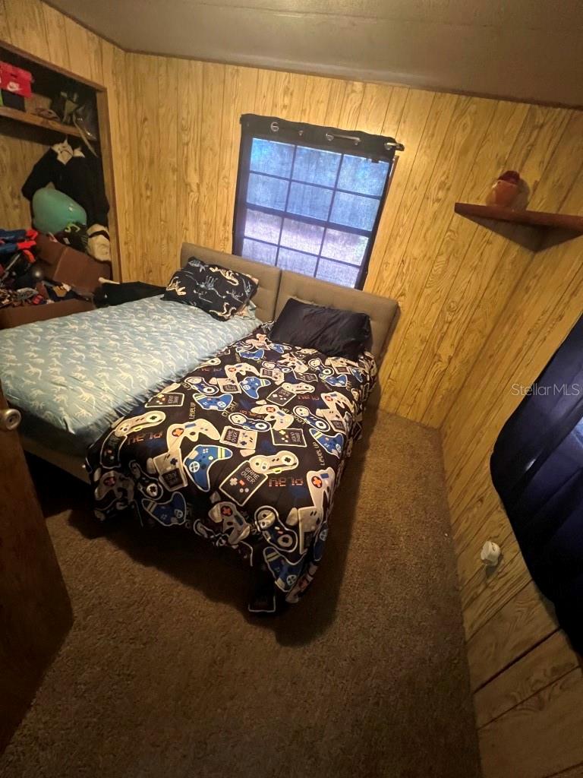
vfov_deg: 106.2
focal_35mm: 13
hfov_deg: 89.9
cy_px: 389
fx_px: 292
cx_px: 292
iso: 1000
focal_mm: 1.57
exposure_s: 1/30
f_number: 1.8
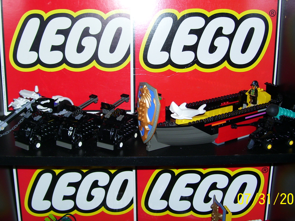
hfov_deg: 41.2
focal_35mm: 46
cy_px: 95
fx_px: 392
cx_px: 143
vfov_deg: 31.5
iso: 80
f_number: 2.7
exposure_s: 1/60
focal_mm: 6
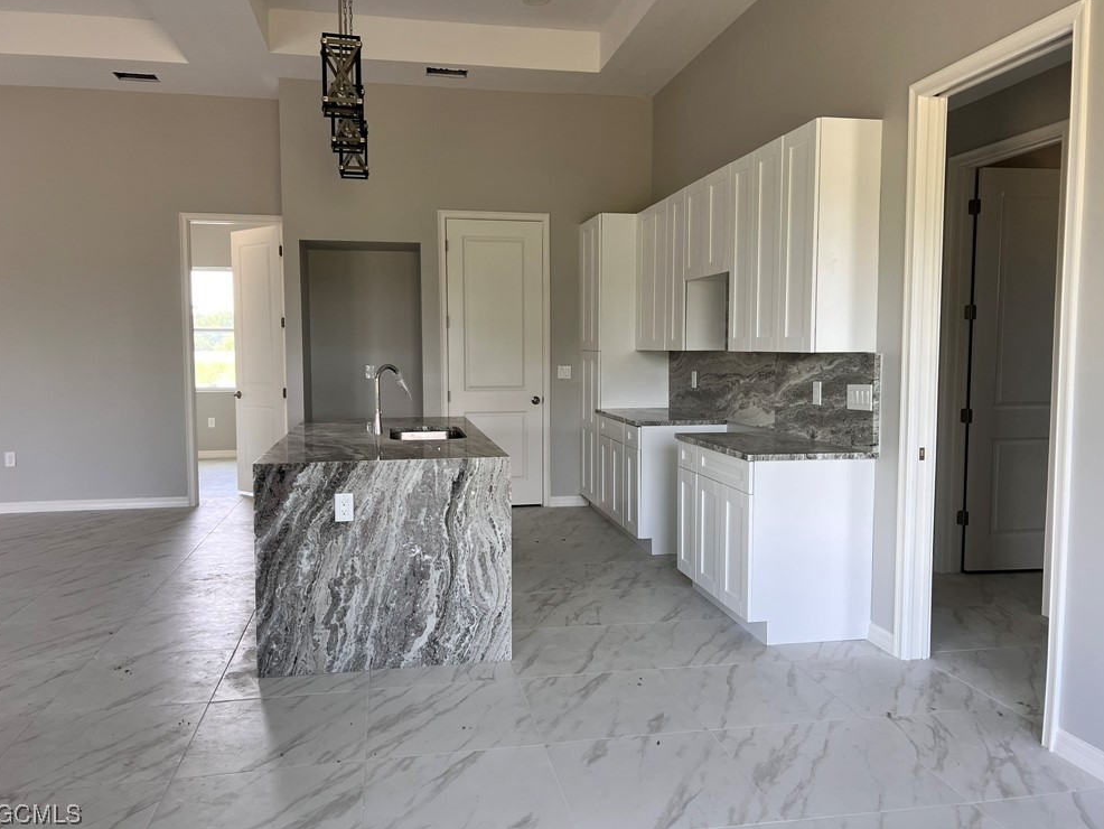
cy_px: 409
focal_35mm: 27
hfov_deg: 65.3
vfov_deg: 51.4
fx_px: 861
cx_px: 548
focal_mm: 5.7
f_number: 1.5
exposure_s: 1/121
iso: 80
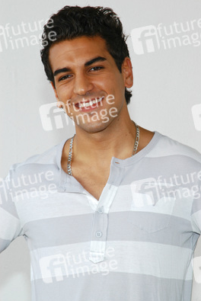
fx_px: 1521
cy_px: 151
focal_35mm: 182
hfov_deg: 7.6
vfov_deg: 11.3
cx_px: 100
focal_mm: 120
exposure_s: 1/60
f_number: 20
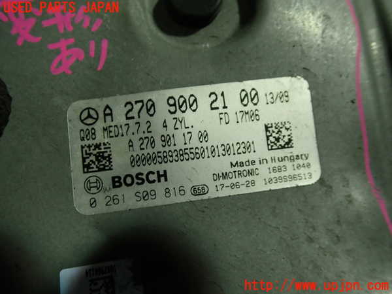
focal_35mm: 30
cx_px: 196
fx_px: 340
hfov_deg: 60.0
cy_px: 147
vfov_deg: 46.8
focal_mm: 5.4
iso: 160
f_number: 2.3
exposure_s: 1/60
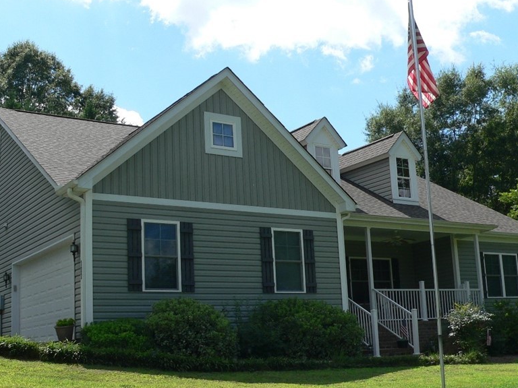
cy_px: 207
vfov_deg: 30.3
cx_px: 256
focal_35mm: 48
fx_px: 718
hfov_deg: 39.7
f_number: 4
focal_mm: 6
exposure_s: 1/400
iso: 80
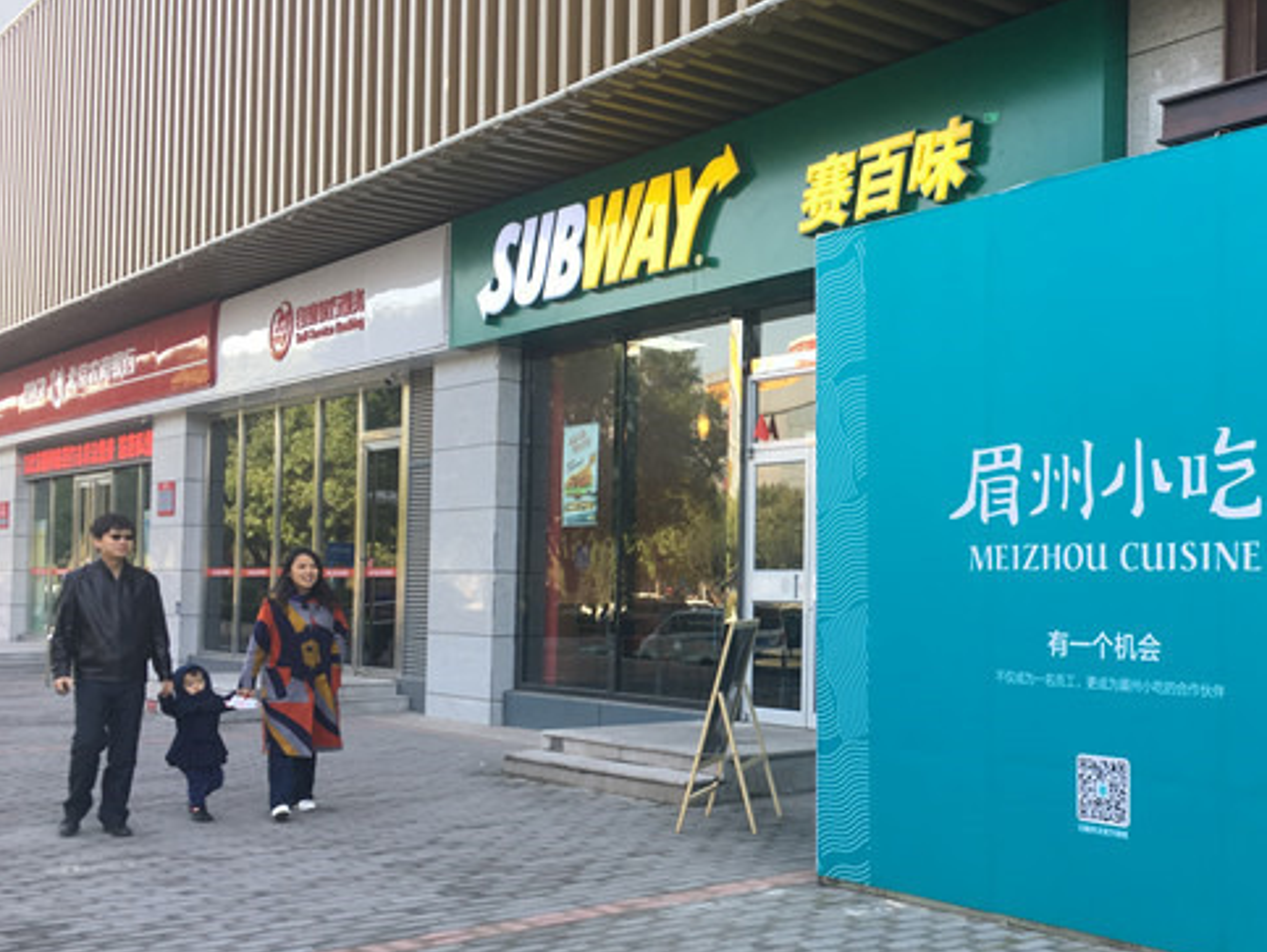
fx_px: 1538
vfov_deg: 34.3
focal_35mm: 42
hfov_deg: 43.9
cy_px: 557
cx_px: 874
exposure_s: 1/104
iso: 25
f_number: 2.2
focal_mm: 4.15
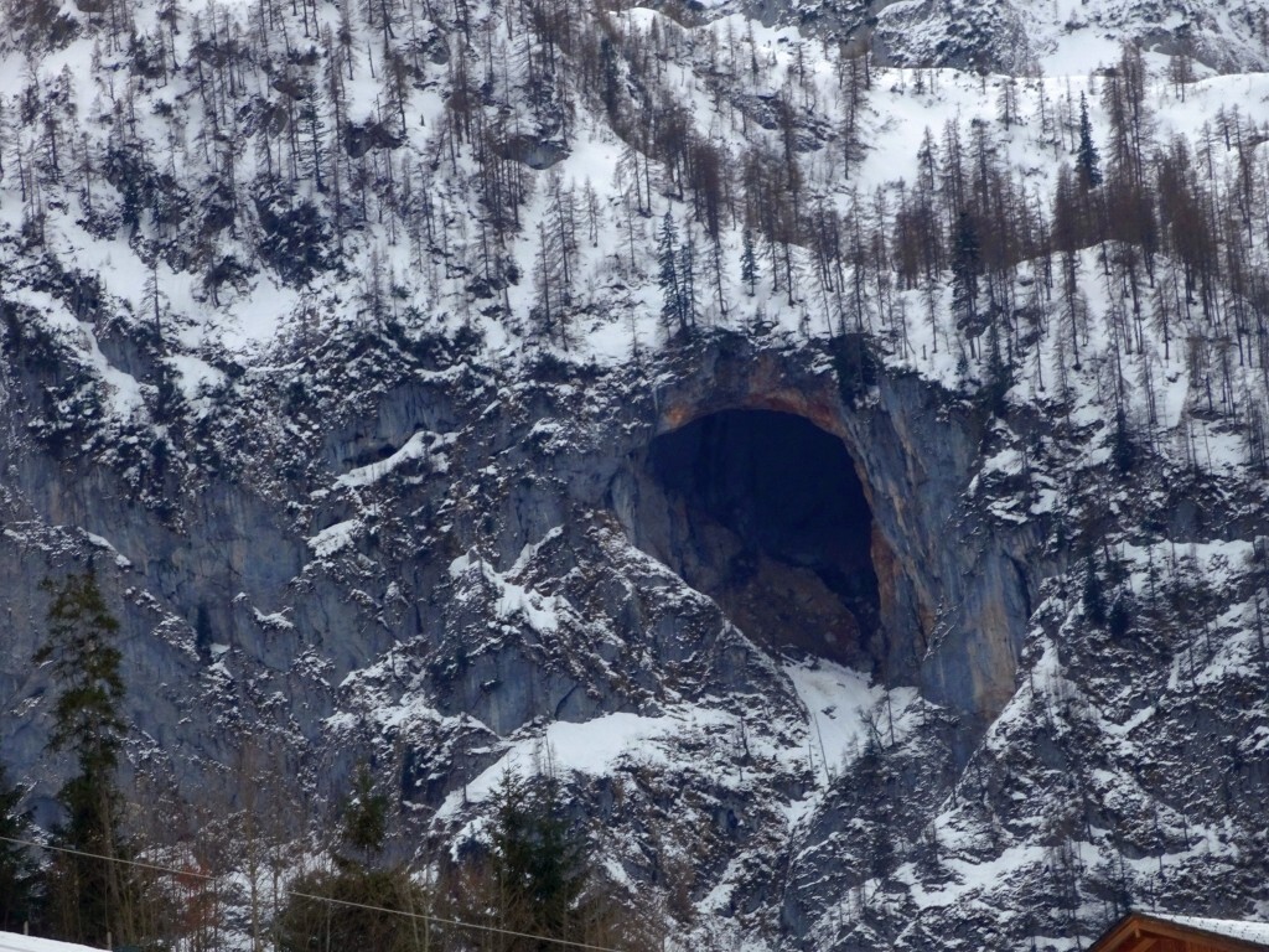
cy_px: 476
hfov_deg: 7.6
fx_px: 9605
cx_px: 634
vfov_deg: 5.7
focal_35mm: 262
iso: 100
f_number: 6.3
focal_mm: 44.78
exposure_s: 1/250
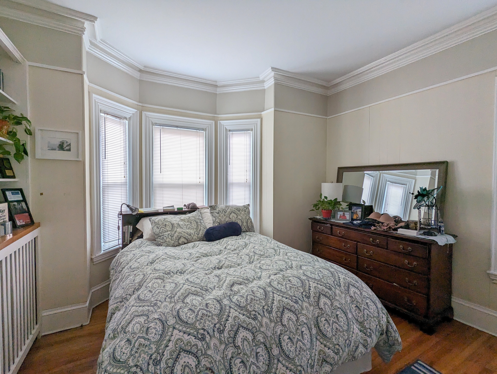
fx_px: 230
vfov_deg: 78.2
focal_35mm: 16
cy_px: 187
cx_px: 248
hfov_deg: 94.4
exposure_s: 1/71.8
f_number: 2.2
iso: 122
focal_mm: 2.35
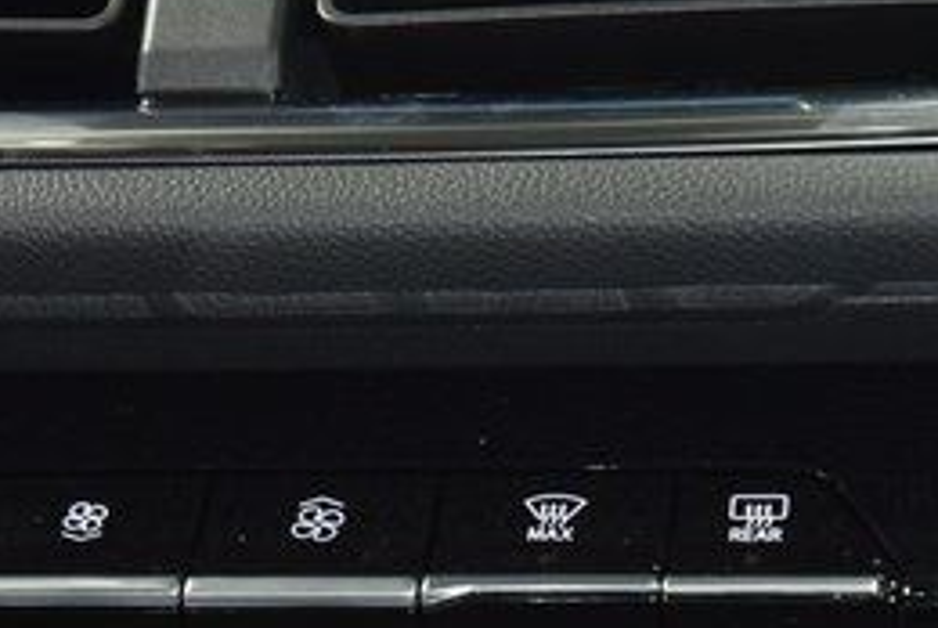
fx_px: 6730
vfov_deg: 5.3
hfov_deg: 8.0
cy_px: 547
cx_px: 220
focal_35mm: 258
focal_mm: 70
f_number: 4.5
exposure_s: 1/25
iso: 1800
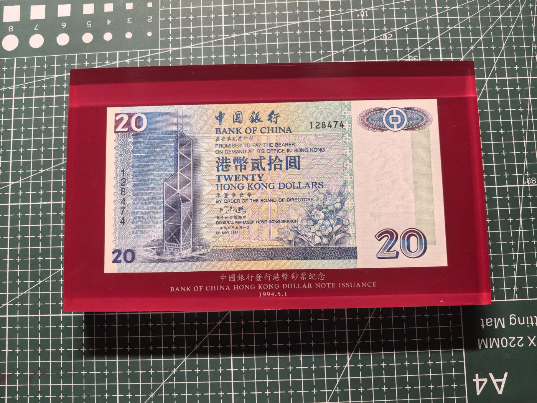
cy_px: 202
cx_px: 268
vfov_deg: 51.4
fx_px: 419
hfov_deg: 65.3
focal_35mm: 27
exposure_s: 1/50
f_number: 2.8
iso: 160
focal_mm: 6.98
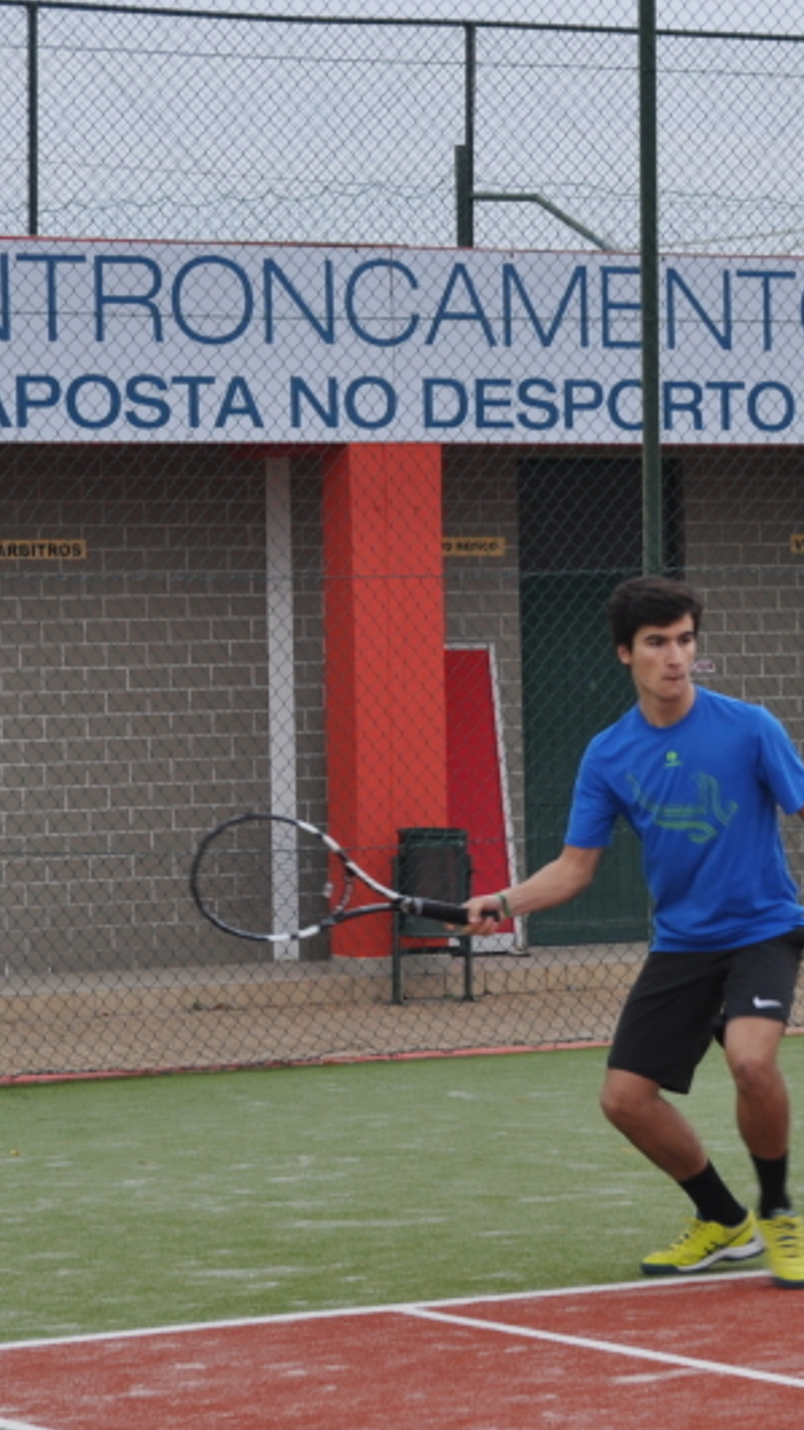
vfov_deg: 13.0
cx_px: 1076
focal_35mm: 166
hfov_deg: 7.2
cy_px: 782
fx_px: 6296
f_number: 5.6
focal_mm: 55
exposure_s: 1/125
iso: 360
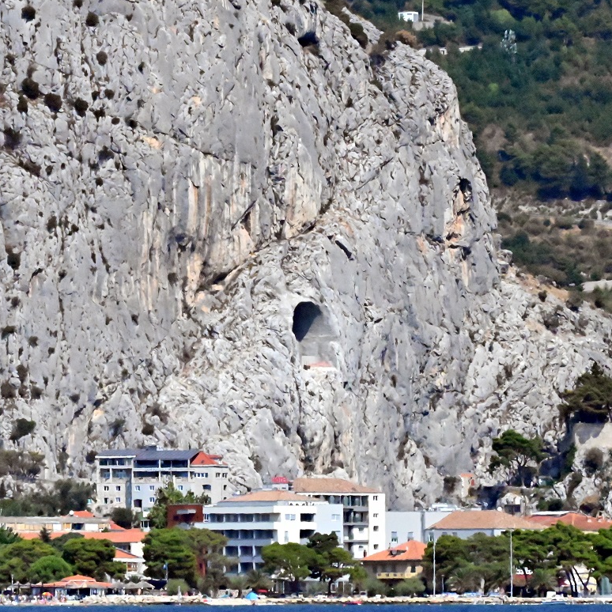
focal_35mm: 494
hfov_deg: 3.5
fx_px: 9881
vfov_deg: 3.5
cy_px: 280
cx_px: 308
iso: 22800
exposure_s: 1/8000
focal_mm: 300
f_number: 29
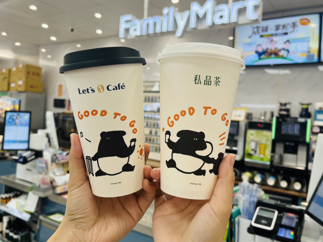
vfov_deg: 49.8
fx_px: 261
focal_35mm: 28
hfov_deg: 63.4
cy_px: 117
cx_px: 152
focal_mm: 5.1
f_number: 1.6
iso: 40
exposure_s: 1/120
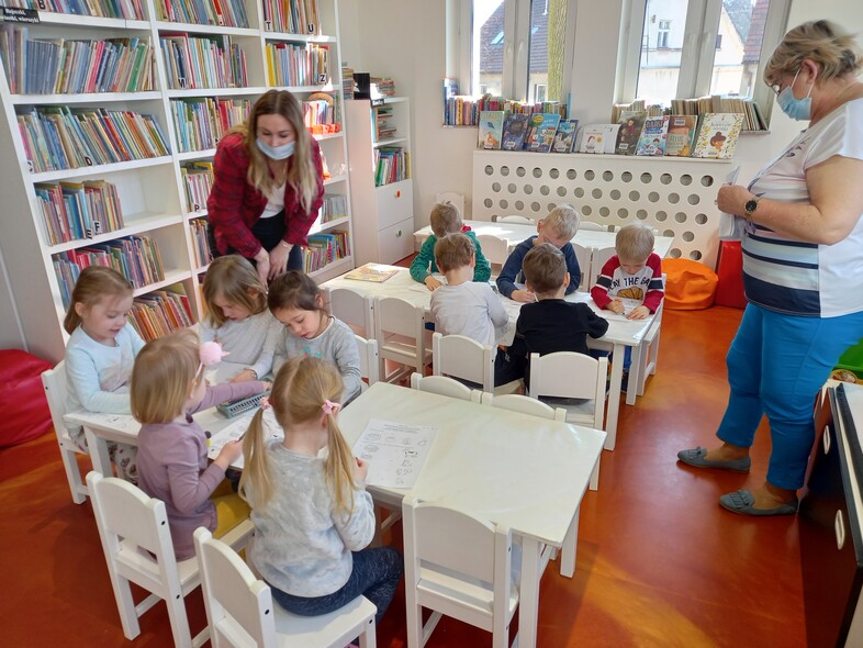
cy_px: 324
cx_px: 432
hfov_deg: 69.4
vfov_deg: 54.9
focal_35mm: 25
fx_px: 623
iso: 64
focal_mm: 4.6
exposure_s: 1/50
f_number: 2
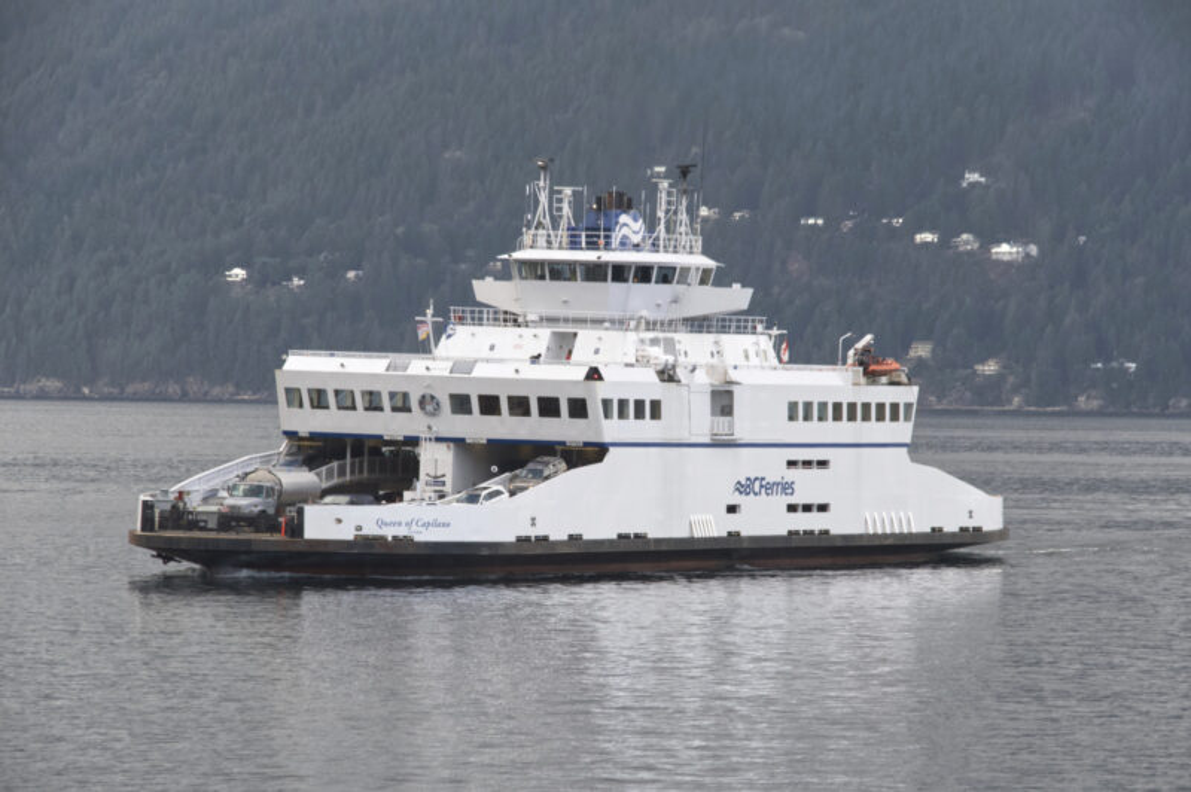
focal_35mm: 232
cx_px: 596
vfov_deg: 5.9
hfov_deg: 8.9
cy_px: 396
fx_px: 7685
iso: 500
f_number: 11
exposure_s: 1/250
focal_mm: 155
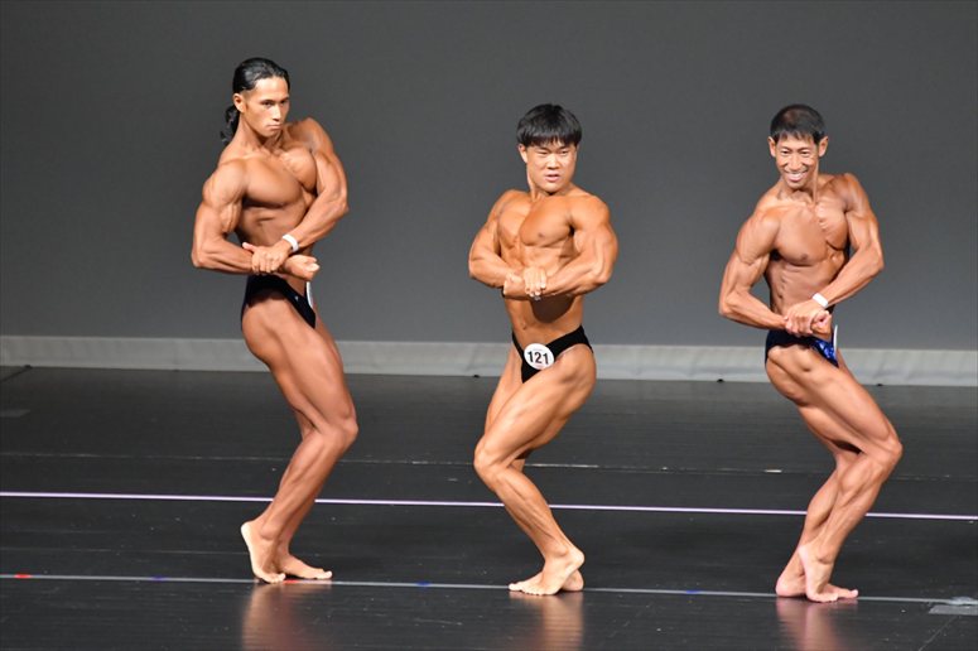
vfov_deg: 4.0
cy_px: 326
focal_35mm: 345
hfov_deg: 6.0
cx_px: 489
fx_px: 9368
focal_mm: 230
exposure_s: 1/400
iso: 6400
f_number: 5.6
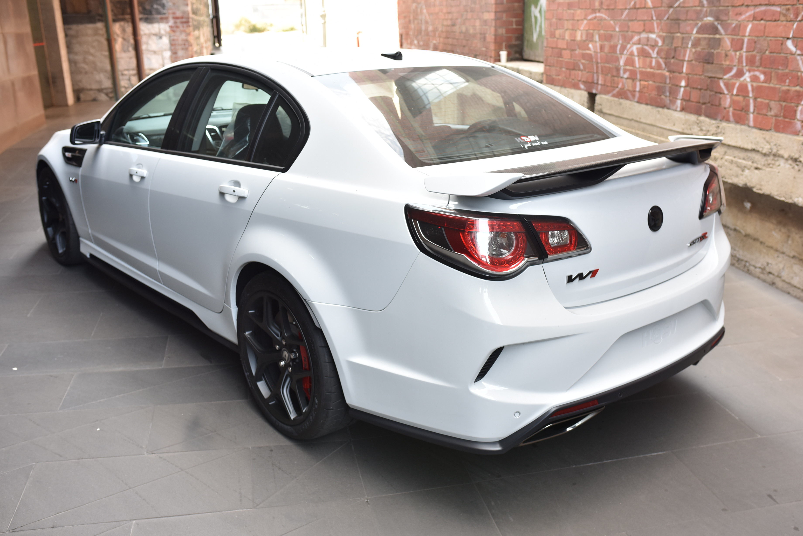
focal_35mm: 35
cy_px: 268
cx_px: 402
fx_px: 781
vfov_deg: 37.9
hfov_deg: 54.4
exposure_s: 1/80
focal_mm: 35
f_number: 4
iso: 250
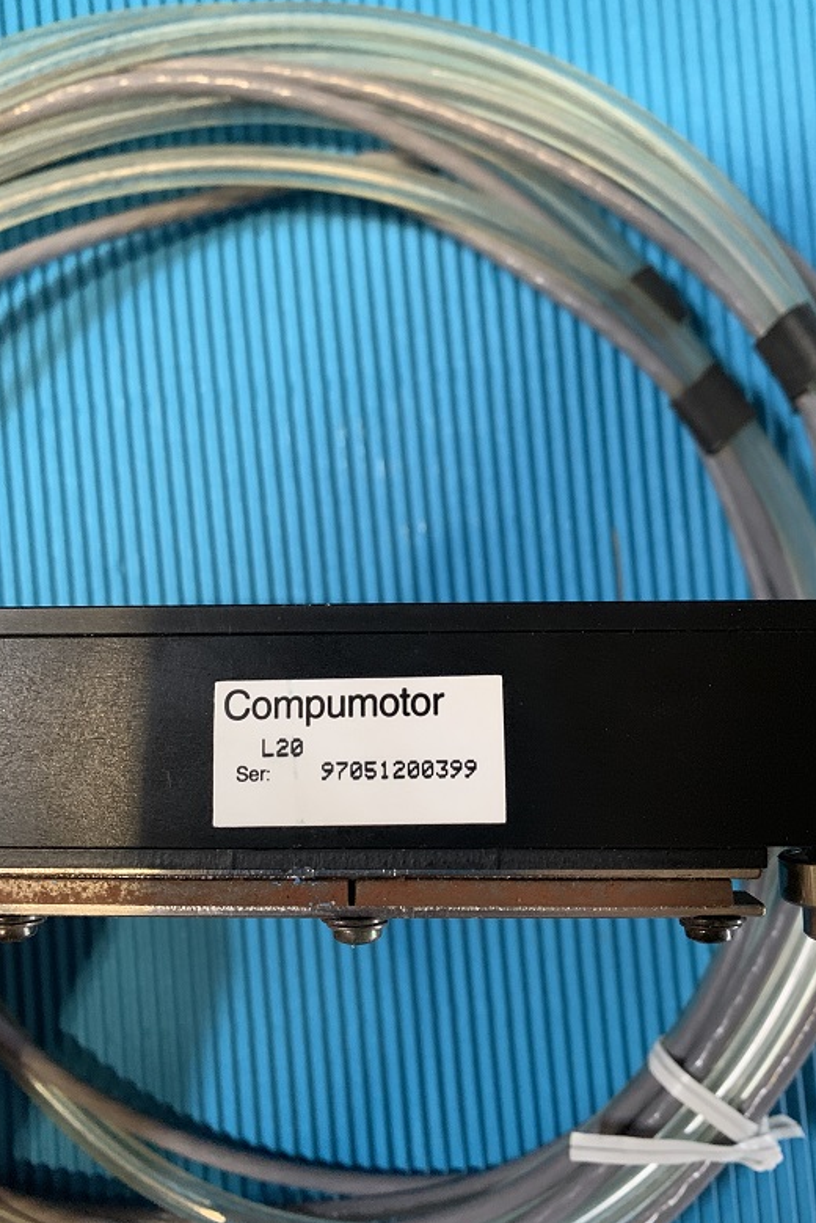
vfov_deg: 65.4
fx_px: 951
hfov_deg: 46.3
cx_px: 462
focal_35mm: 28
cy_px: 597
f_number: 1.8
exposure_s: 1/30
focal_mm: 4.25
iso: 500
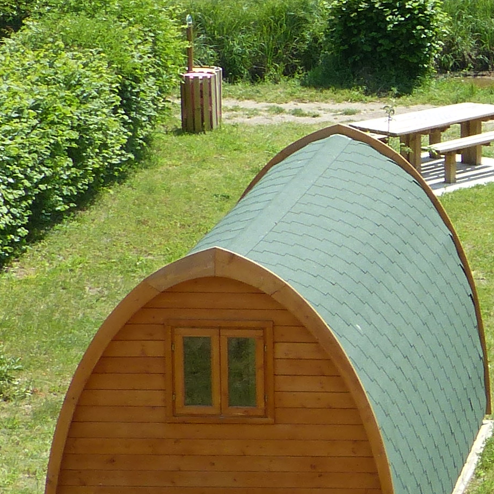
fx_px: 2939
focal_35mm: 182
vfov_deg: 9.6
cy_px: 167
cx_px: 1037
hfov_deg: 9.0
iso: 100
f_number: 4
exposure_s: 1/500
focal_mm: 8.4
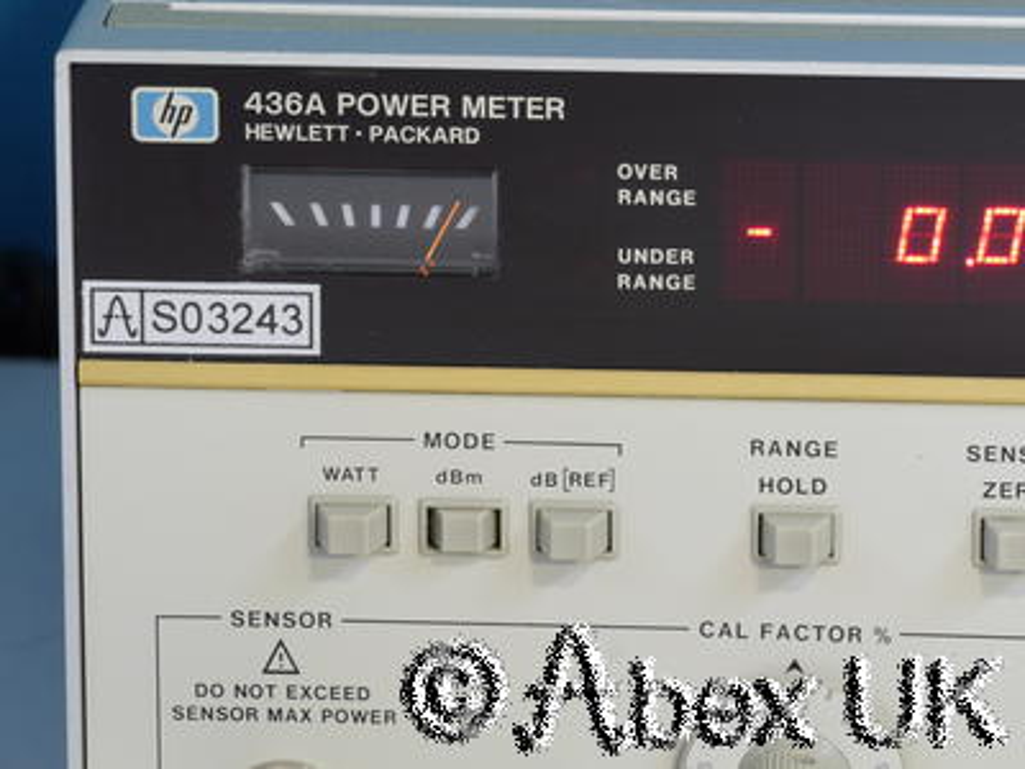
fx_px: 8291
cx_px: 512
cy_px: 384
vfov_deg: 5.3
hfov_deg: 7.1
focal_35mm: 280
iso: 400
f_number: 14
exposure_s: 1/1.6
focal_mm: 140
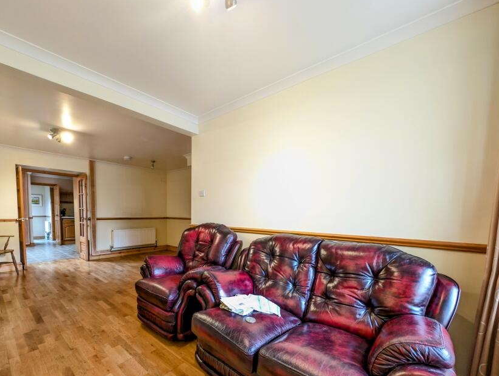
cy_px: 228
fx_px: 217
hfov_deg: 97.4
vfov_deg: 80.8
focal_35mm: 15
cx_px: 214
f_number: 1.95
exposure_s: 1/17.7
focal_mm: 2.23
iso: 108
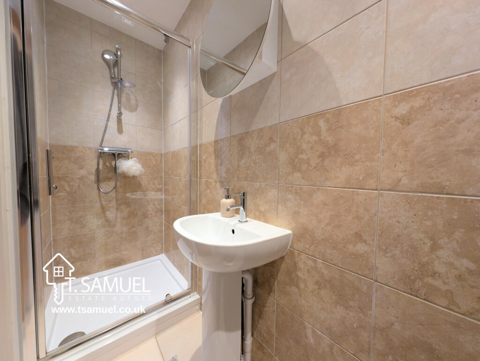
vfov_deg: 94.6
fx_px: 167
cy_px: 180
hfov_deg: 110.5
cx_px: 240
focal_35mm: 12
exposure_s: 1/16
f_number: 1.95
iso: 90
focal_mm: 2.23
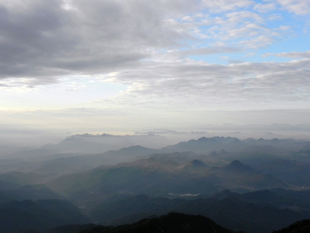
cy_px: 116
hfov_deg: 45.8
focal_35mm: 41
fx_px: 367
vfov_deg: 35.1
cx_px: 155
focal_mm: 7.3
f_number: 6.3
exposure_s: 1/311
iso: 160
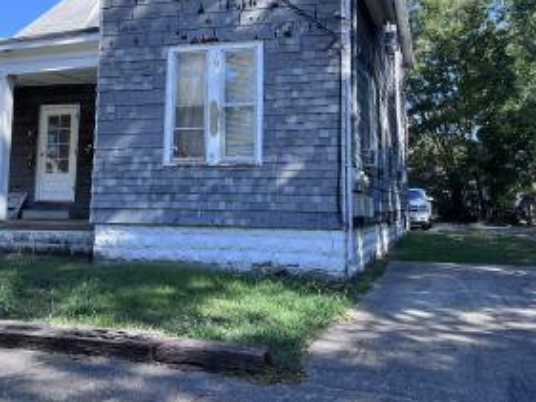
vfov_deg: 38.1
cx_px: 267
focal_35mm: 37
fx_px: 573
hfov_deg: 50.1
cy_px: 122
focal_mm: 5.7
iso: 50
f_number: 1.5
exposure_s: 1/1079
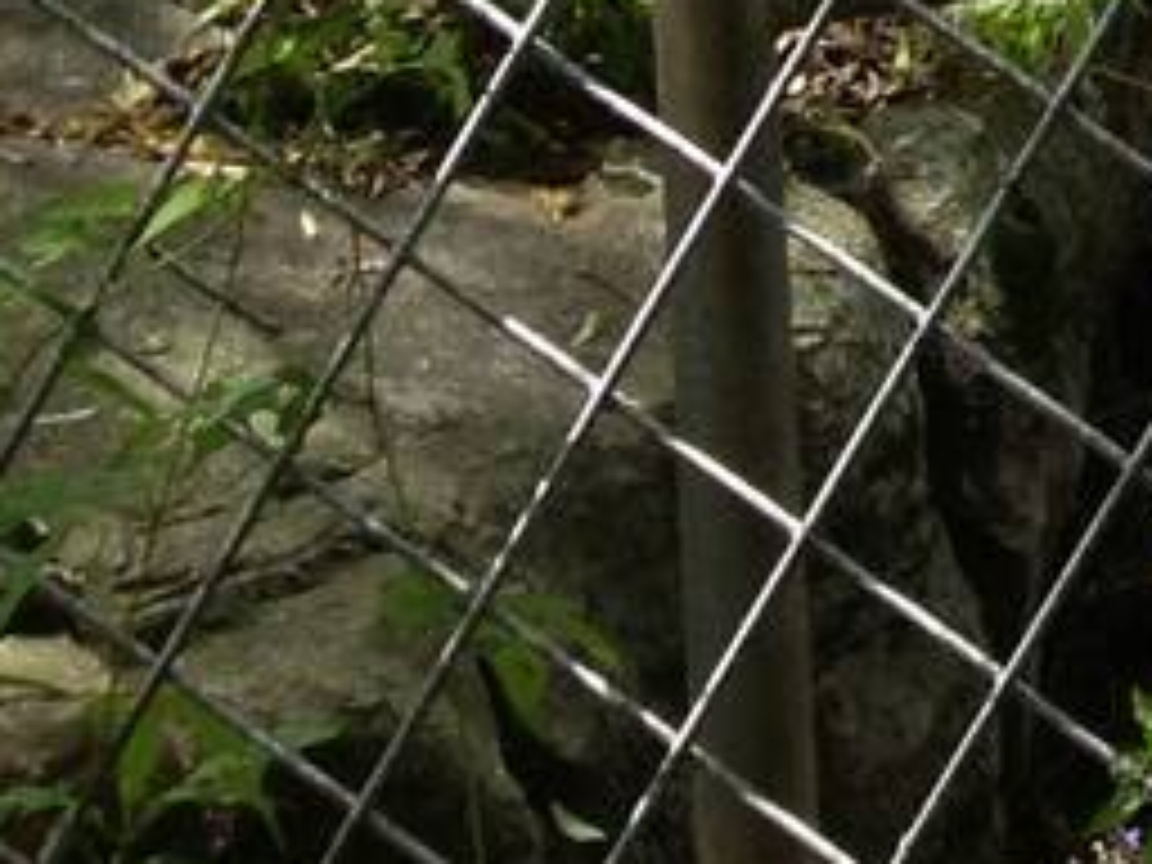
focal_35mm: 219
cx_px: 3303
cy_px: -1674
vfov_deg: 6.3
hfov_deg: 7.9
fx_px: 7288
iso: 50
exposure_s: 1/315
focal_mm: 4.28
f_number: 2.4
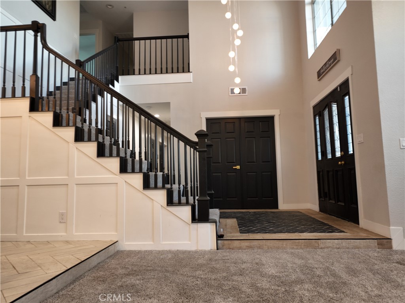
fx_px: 281
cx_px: 202
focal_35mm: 24
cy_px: 152
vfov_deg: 56.8
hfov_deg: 71.6
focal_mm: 12.29
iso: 140
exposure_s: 1/15
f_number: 2.8
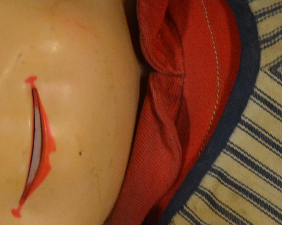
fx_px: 3047
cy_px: 94
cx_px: 338
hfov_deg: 5.3
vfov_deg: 4.2
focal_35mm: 365
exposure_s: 1/60
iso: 800
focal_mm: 40
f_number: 5.6
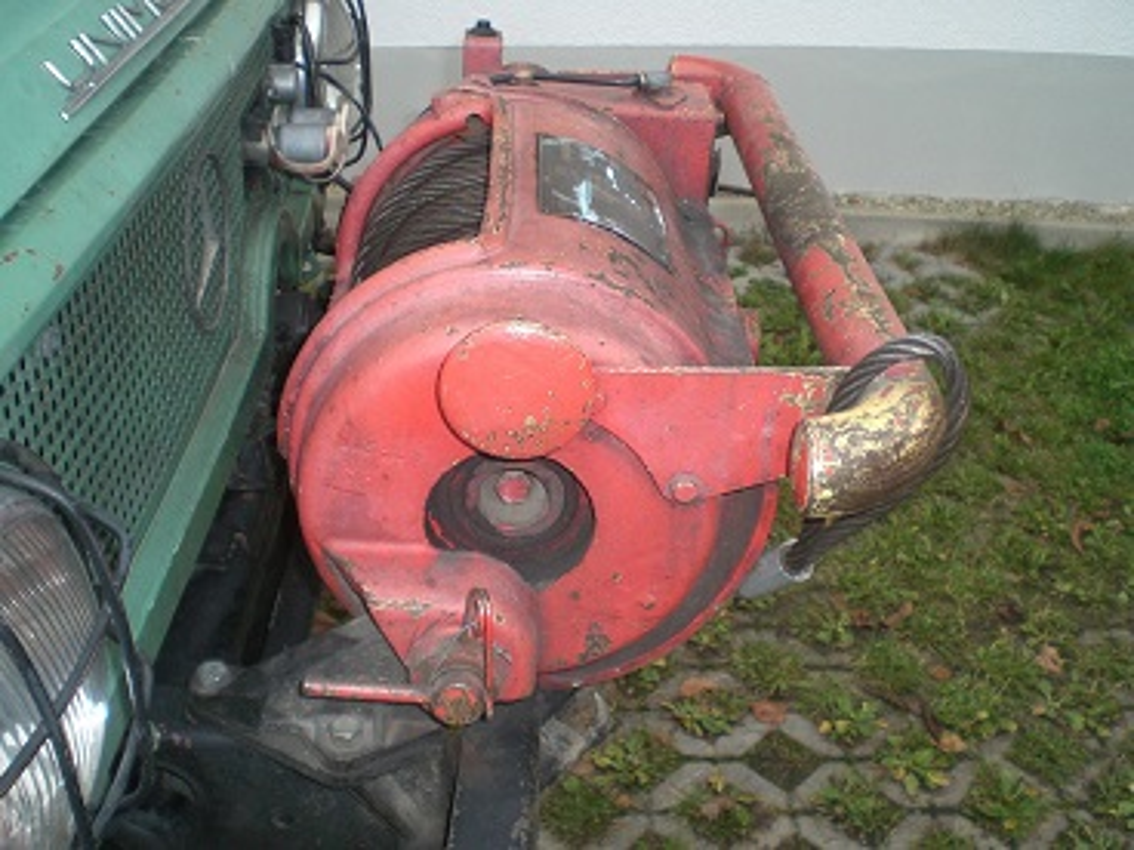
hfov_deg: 49.0
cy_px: 425
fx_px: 1245
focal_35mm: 38
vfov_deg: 37.7
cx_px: 567
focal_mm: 6.3
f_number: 3.1
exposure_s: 1/125
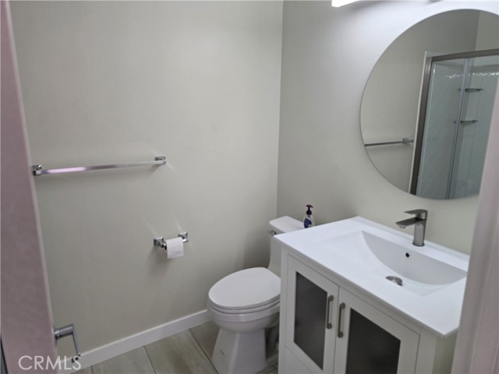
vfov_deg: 58.9
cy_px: 187
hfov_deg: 73.9
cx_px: 250
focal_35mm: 23
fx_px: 332
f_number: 1.7
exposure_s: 1/120
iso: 100
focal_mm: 6.3
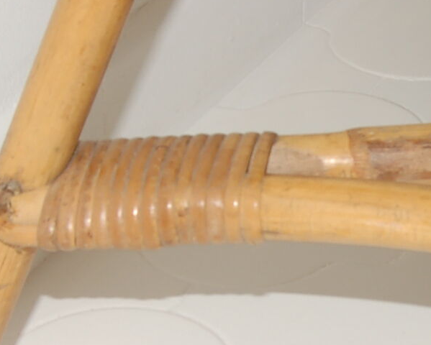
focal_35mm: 162
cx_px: 463
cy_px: 290
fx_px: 2072
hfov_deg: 11.7
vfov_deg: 9.5
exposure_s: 1/5
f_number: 11
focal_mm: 23
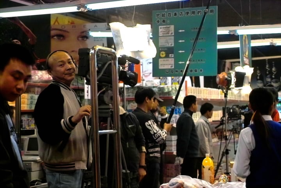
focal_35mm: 66
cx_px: 140
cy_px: 94
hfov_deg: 30.5
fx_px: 515
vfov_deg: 20.6
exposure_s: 1/320
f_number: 2.8
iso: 200
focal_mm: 39
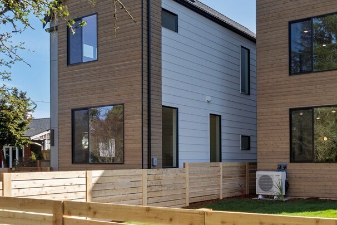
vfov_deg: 31.3
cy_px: 168
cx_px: 263
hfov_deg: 44.5
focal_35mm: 42
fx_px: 393
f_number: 9
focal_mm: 10
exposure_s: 1/100
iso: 250
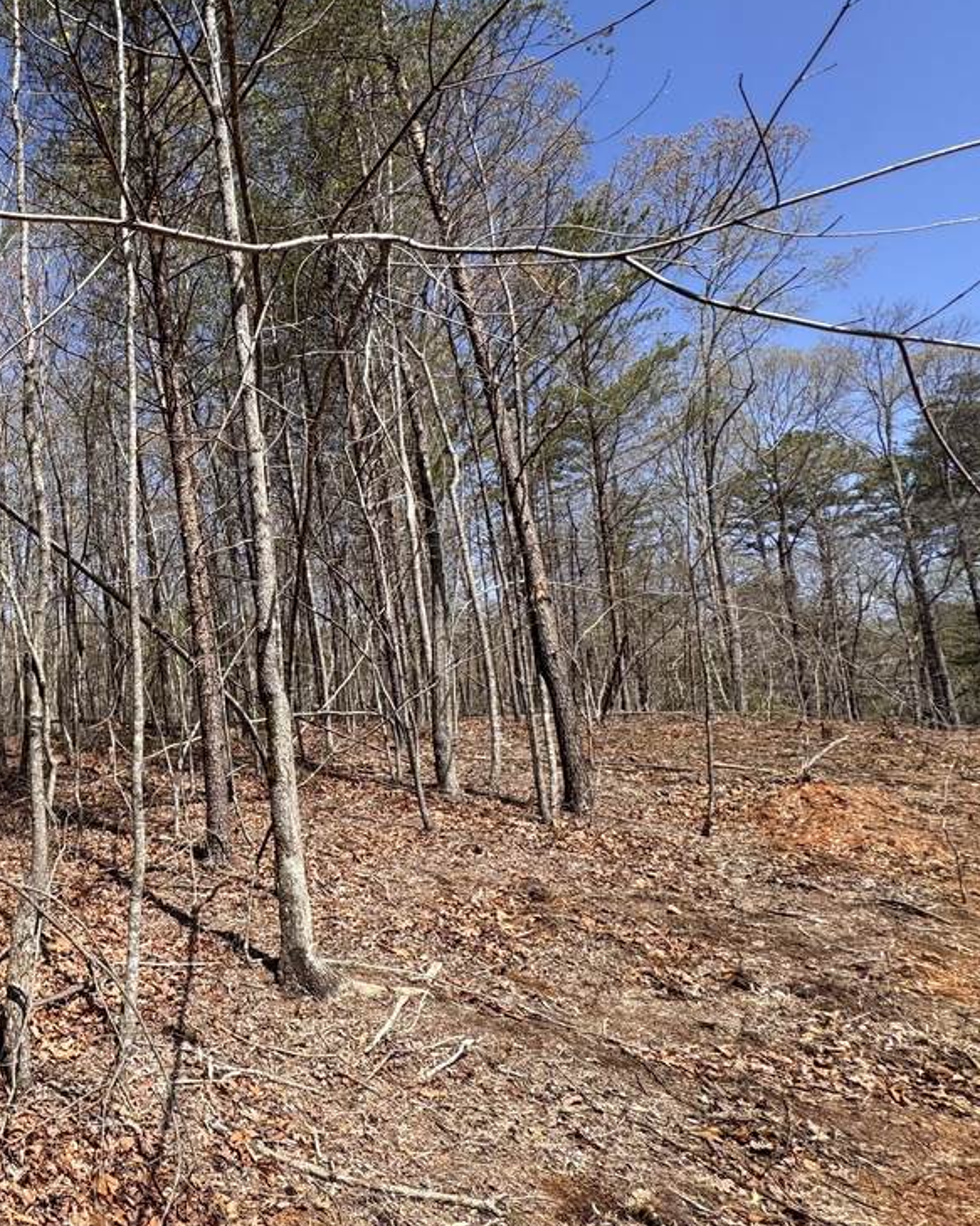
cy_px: 575
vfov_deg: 70.2
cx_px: -64
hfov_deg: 46.0
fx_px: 870
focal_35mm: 24
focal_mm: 2.22
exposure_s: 1/1160
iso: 40
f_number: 2.2
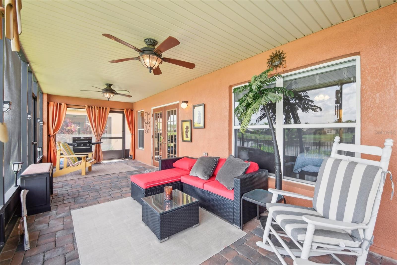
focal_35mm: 15
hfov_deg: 100.4
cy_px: 132
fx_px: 165
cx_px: 198
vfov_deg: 77.3
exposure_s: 1/40
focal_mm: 15
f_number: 8
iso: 400
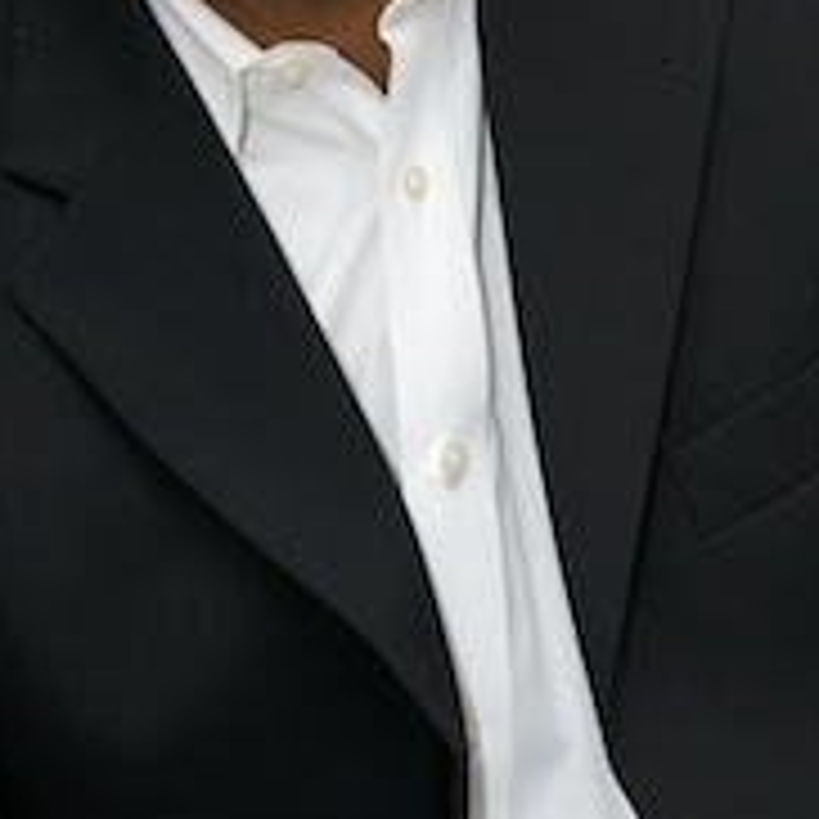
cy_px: 22
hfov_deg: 8.9
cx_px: 290
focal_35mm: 196
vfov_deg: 8.9
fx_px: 5246
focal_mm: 70
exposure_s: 1/250
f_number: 4.8
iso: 200
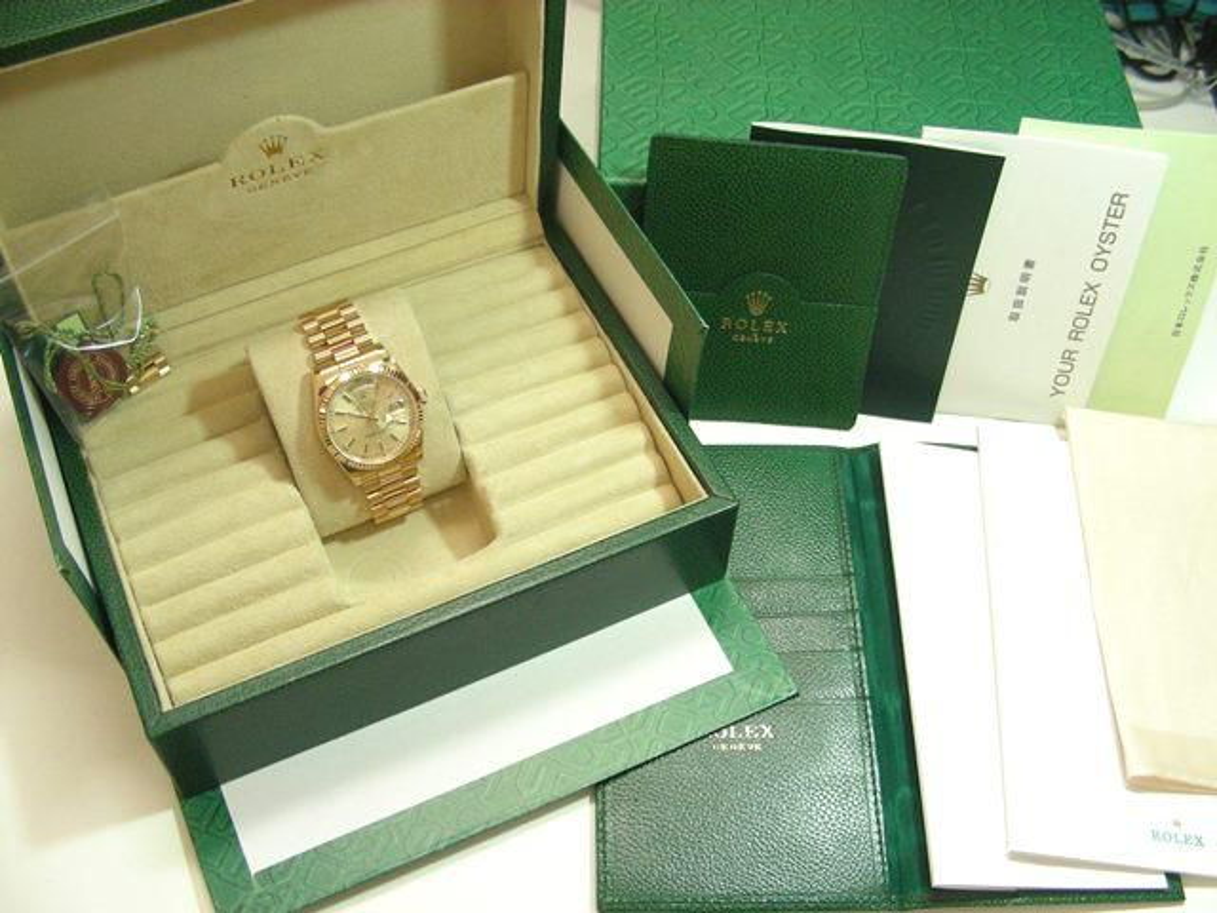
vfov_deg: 37.7
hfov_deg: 49.0
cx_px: 608
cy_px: 456
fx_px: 1336
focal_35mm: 38
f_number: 3.5
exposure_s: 1/25.4
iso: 200
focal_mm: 6.3
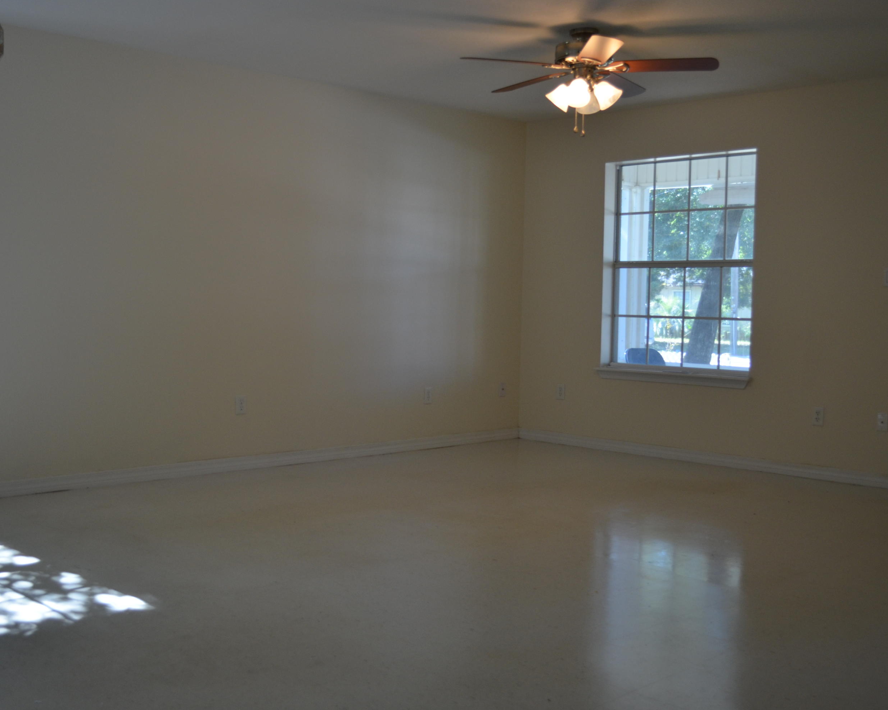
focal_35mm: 41
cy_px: 357
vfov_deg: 36.5
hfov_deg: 44.7
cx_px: 396
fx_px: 1078
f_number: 4.2
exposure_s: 1/80
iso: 400
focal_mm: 24
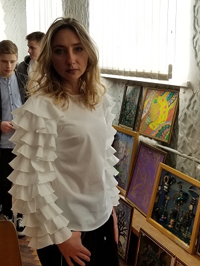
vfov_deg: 67.3
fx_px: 200
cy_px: 133
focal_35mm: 26
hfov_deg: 53.1
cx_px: 100
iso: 50
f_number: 1.7
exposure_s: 1/198
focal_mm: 4.3
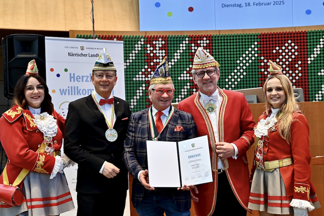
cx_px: 162
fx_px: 432
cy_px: 108
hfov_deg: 41.1
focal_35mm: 48
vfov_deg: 28.1
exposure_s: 1/100
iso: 1100
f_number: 5
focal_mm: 48
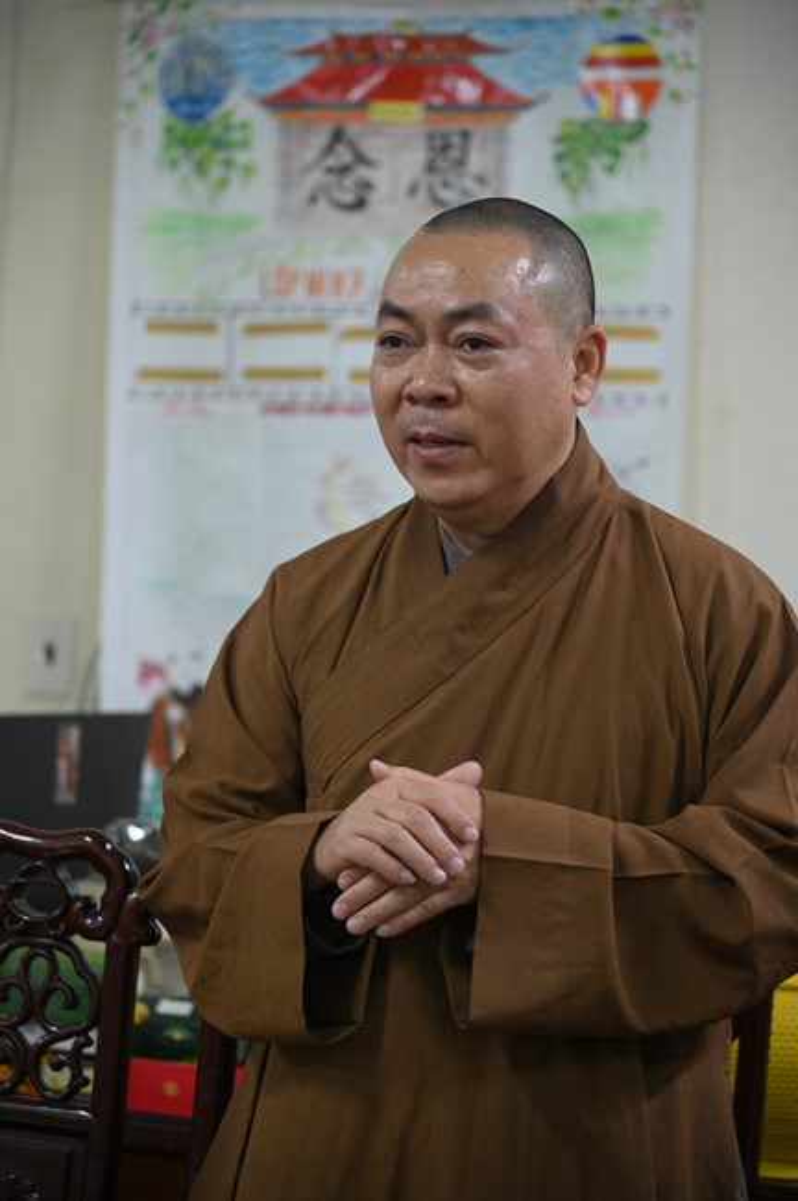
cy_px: 600
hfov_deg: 11.4
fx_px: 3998
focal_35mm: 120
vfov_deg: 17.1
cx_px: 399
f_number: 4
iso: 2000
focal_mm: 120
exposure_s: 1/60
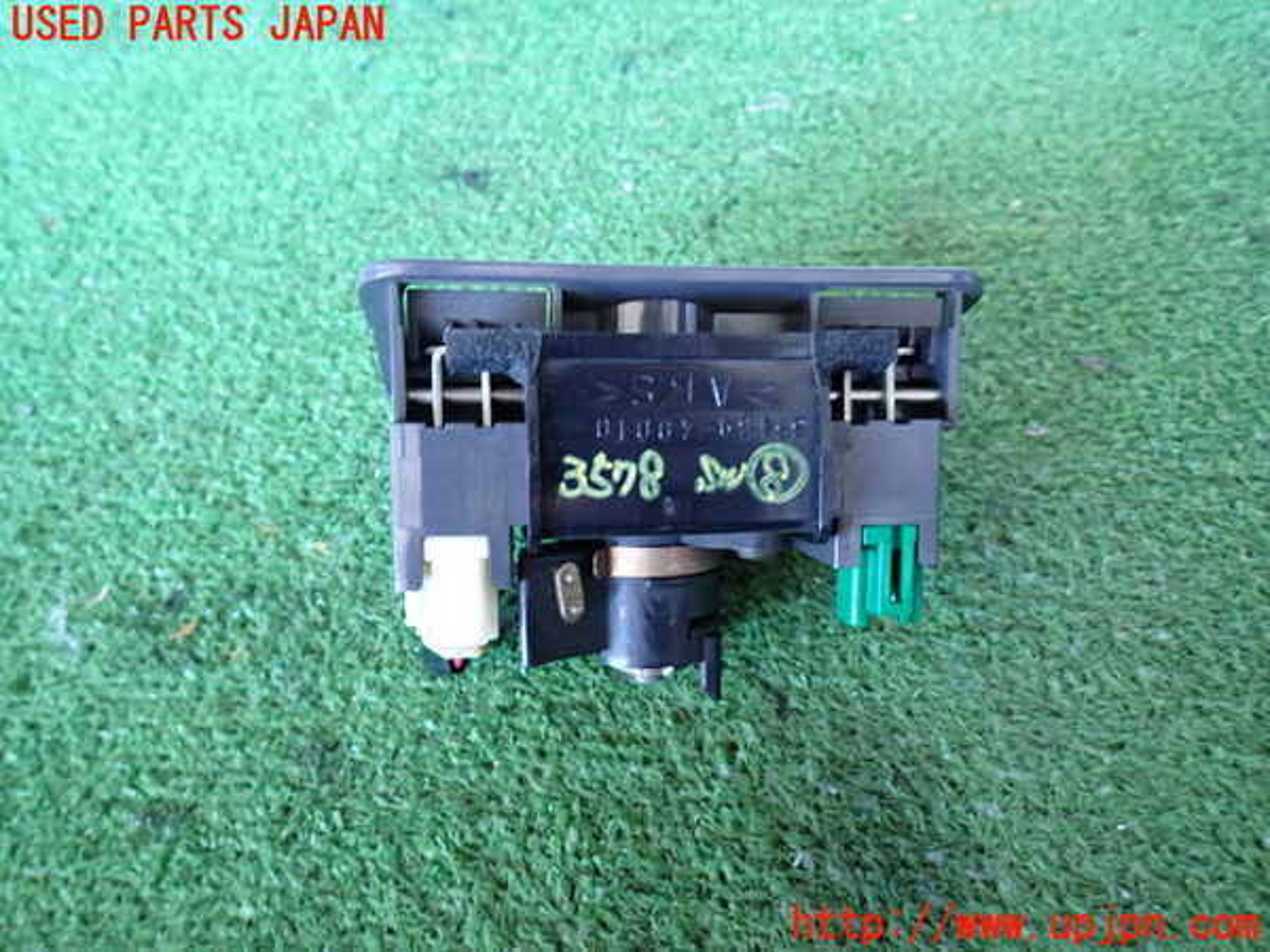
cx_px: 635
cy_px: 476
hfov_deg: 69.4
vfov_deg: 54.9
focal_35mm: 25
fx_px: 917
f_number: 2
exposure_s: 1/30
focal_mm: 4.5
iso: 400
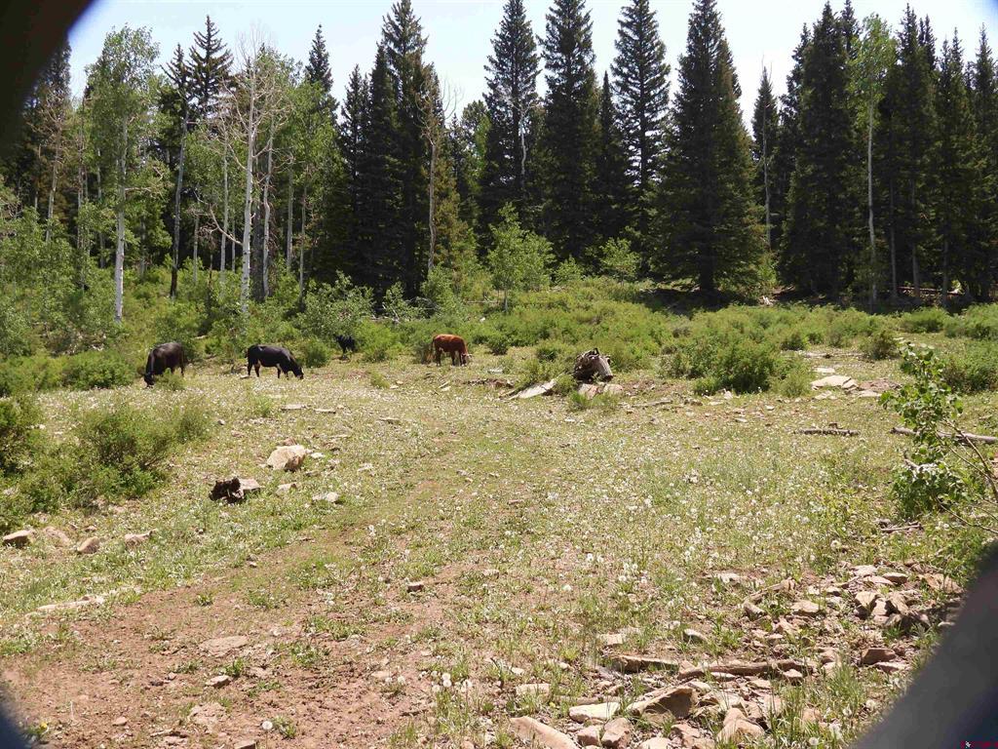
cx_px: 499
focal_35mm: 35
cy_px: 374
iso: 100
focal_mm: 6.2
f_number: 3.2
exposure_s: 1/800
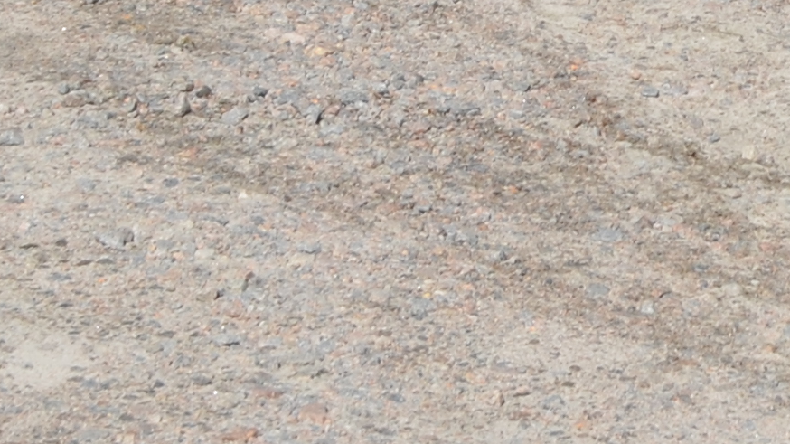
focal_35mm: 230
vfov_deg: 5.0
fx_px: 4816
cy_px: -922
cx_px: 1328
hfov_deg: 9.0
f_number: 9
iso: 100
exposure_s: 1/320
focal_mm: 26
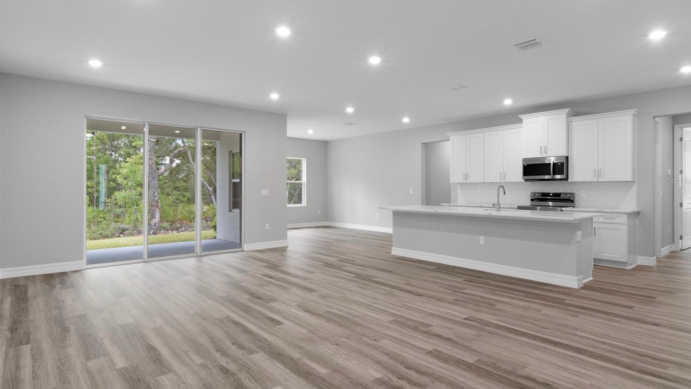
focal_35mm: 19
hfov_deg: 89.6
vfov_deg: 58.3
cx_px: 348
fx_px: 348
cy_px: 180
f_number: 8
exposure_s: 1/4
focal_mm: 12
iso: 320
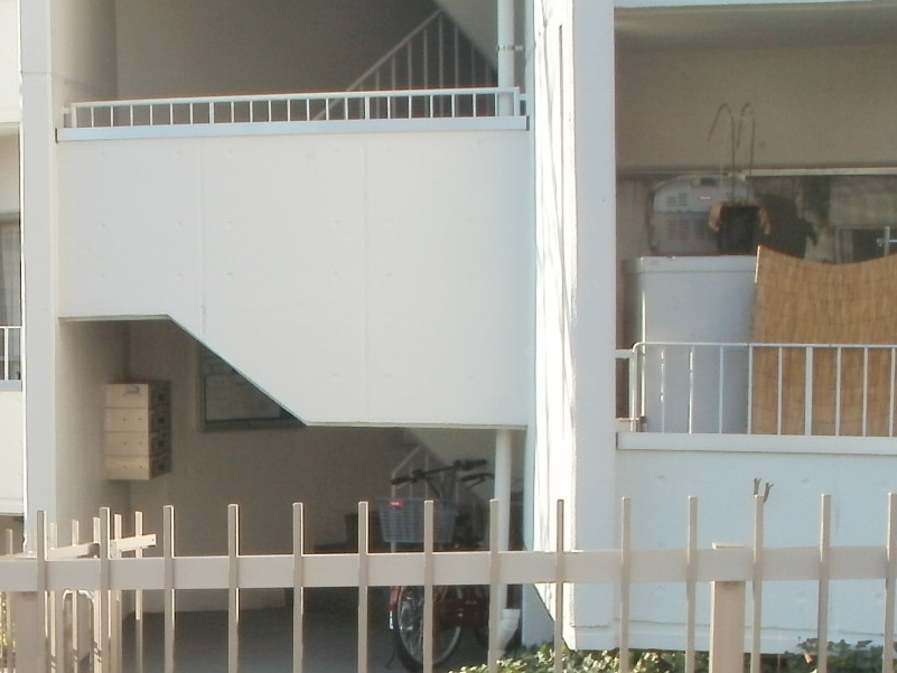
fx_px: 2384
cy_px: 702
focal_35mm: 92
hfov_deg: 20.4
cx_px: -68
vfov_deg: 15.7
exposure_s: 1/100
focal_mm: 6.3
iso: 100
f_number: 5.6
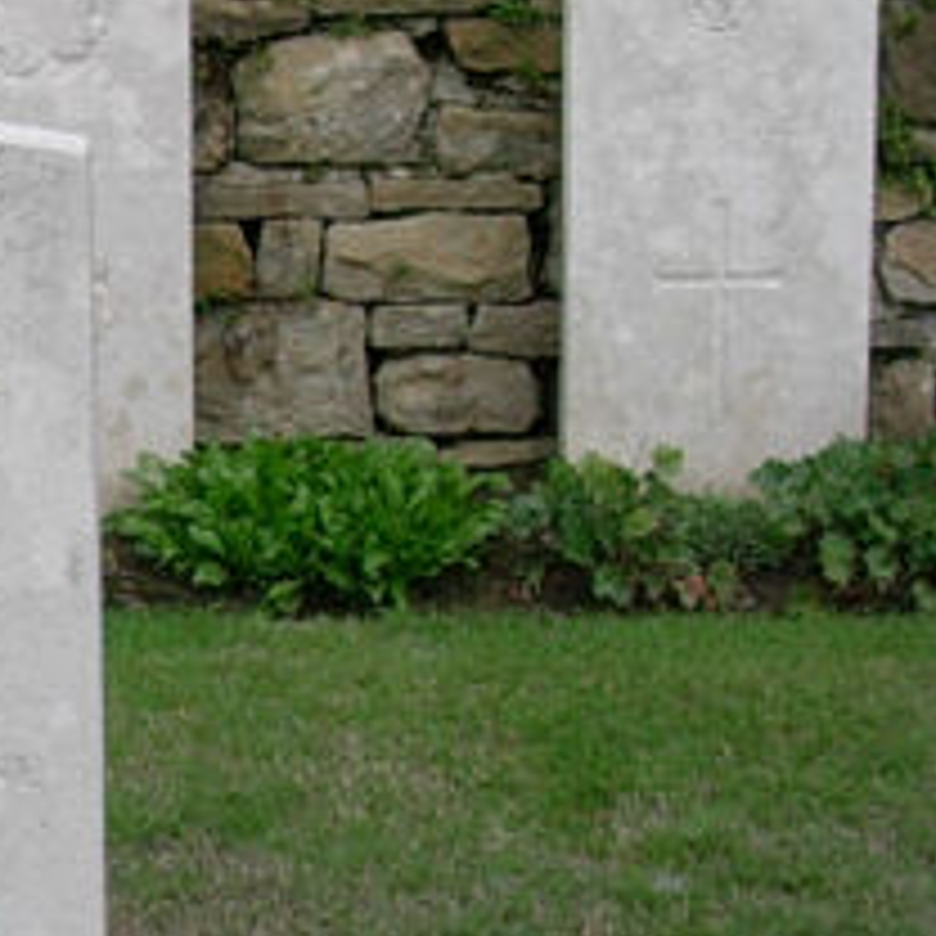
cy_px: 760
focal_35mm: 115
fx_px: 3518
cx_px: -374
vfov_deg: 15.1
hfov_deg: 14.4
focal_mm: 6.7
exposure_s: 1/287
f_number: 5.8
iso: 70
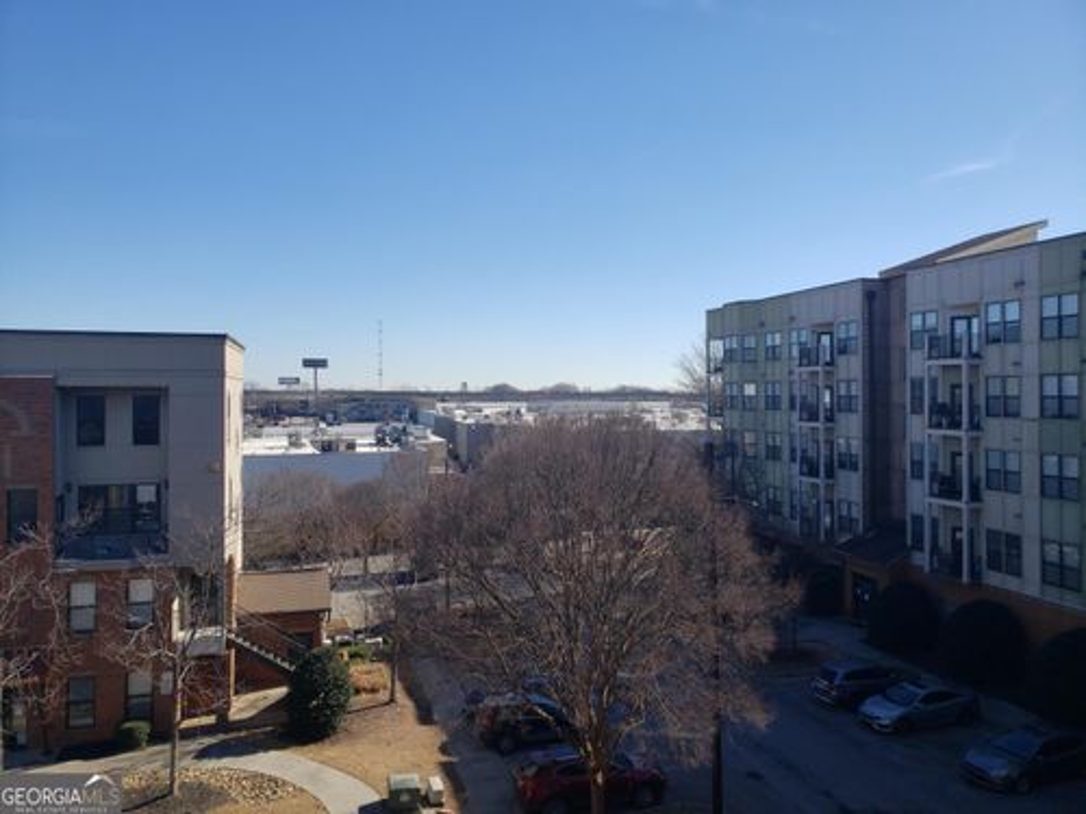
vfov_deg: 53.1
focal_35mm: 26
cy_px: 407
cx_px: 543
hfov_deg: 67.3
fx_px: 816
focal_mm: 4.3
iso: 50
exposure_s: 1/1387
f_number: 2.4
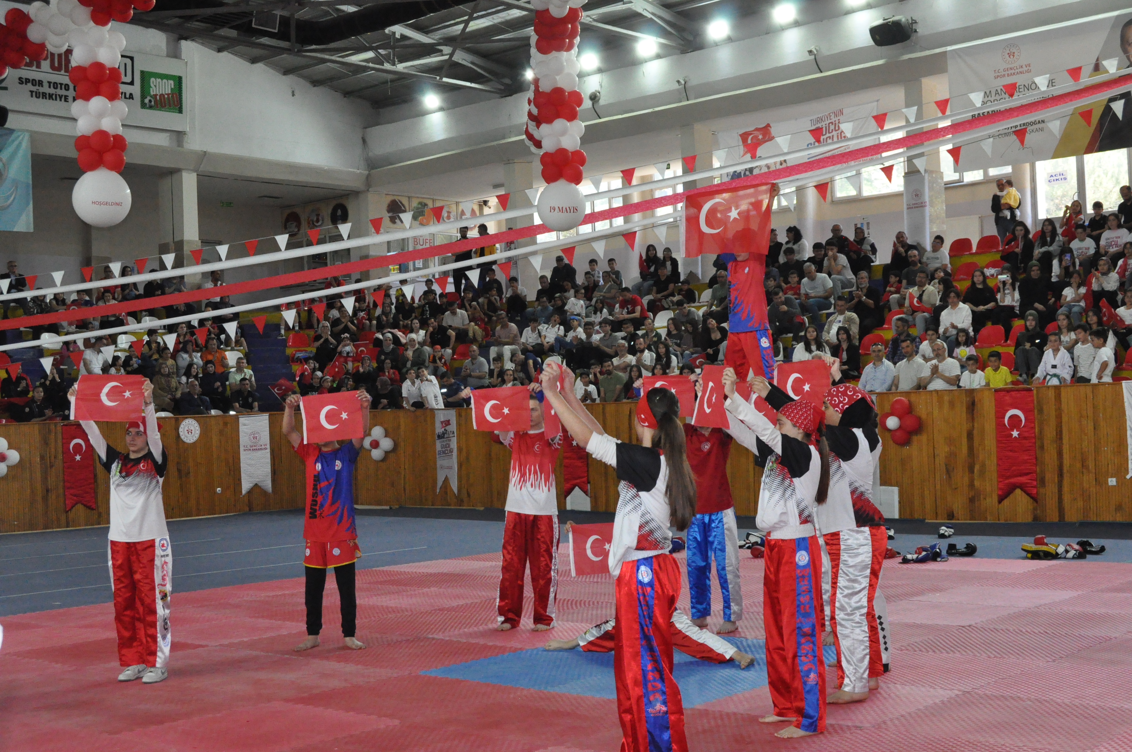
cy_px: 376
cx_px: 566
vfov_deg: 28.9
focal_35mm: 46
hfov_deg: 42.4
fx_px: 1460
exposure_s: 1/200
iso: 3200
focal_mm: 31
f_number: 9
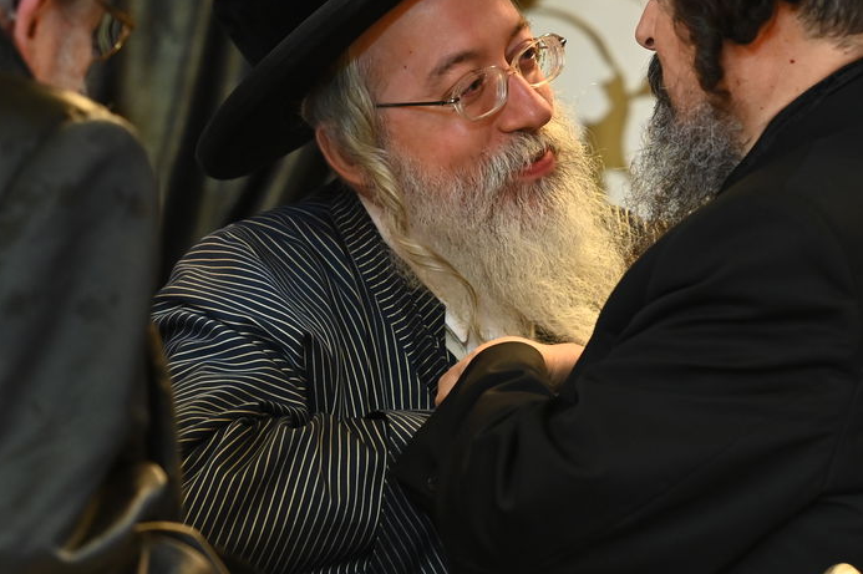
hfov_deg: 6.4
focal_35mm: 323
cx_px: 524
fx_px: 7737
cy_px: 118
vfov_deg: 4.2
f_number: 4.5
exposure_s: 1/200
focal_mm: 160
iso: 2500
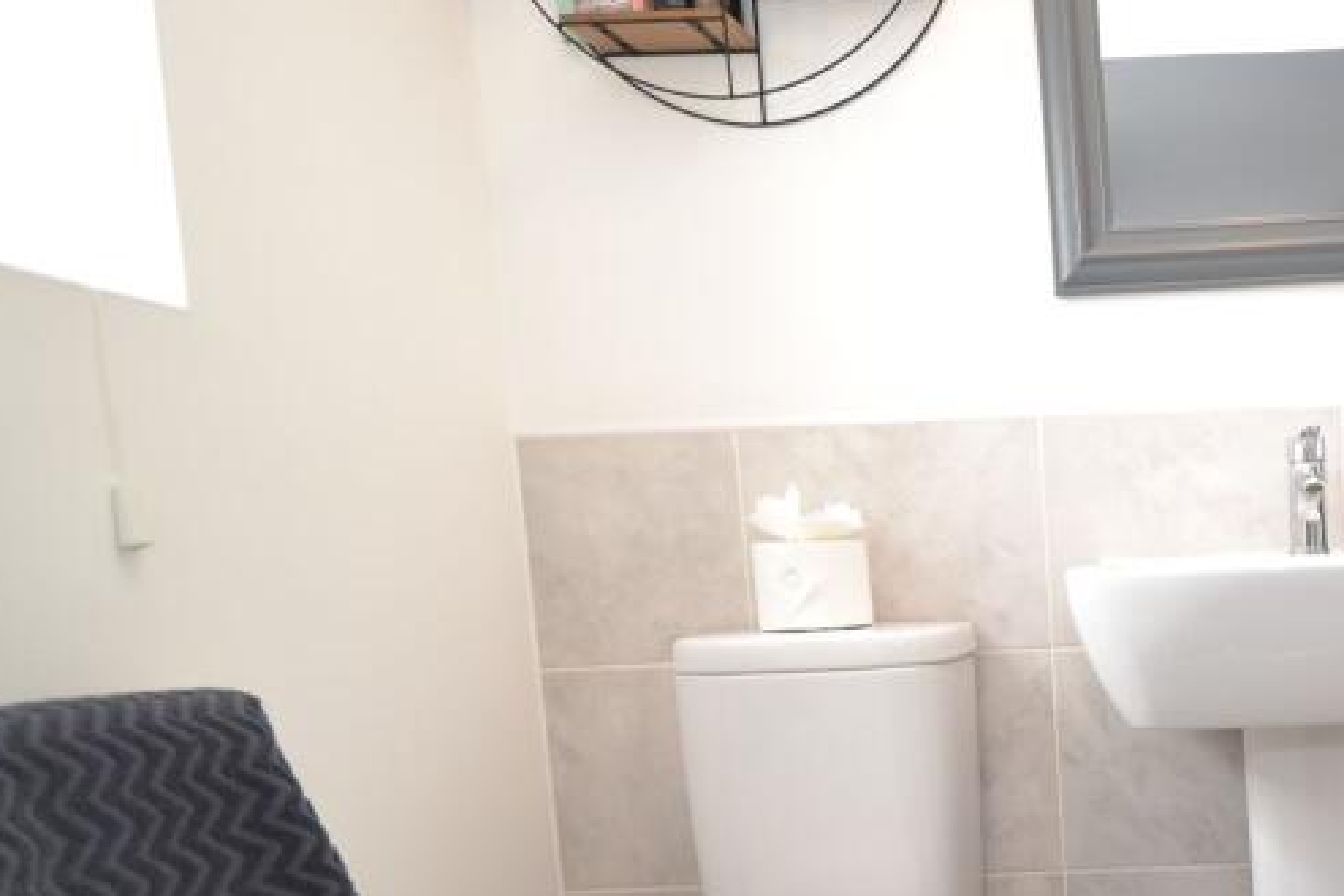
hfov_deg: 51.5
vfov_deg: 40.8
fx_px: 1157
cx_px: 1263
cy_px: 702
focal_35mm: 31
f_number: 3.5
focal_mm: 10
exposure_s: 1/60
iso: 500
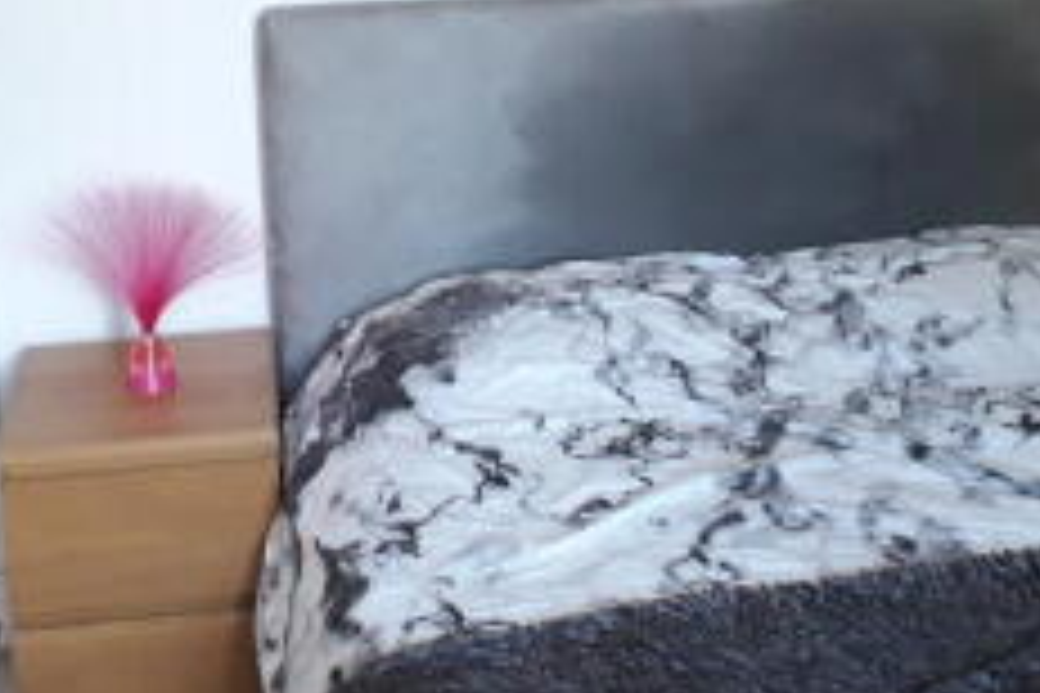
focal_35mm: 71
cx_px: 488
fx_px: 2051
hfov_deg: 28.4
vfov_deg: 18.9
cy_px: 110
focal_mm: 3.6
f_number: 1.9
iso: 125
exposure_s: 1/30
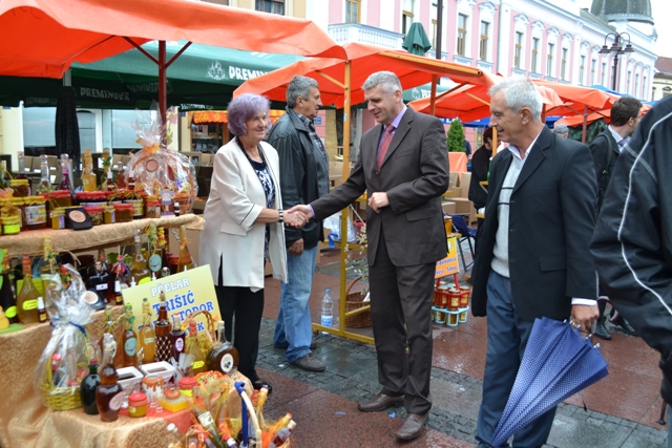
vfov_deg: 40.0
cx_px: 336
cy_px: 224
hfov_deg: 57.2
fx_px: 616
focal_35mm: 33
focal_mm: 22
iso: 220
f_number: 5.6
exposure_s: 1/125
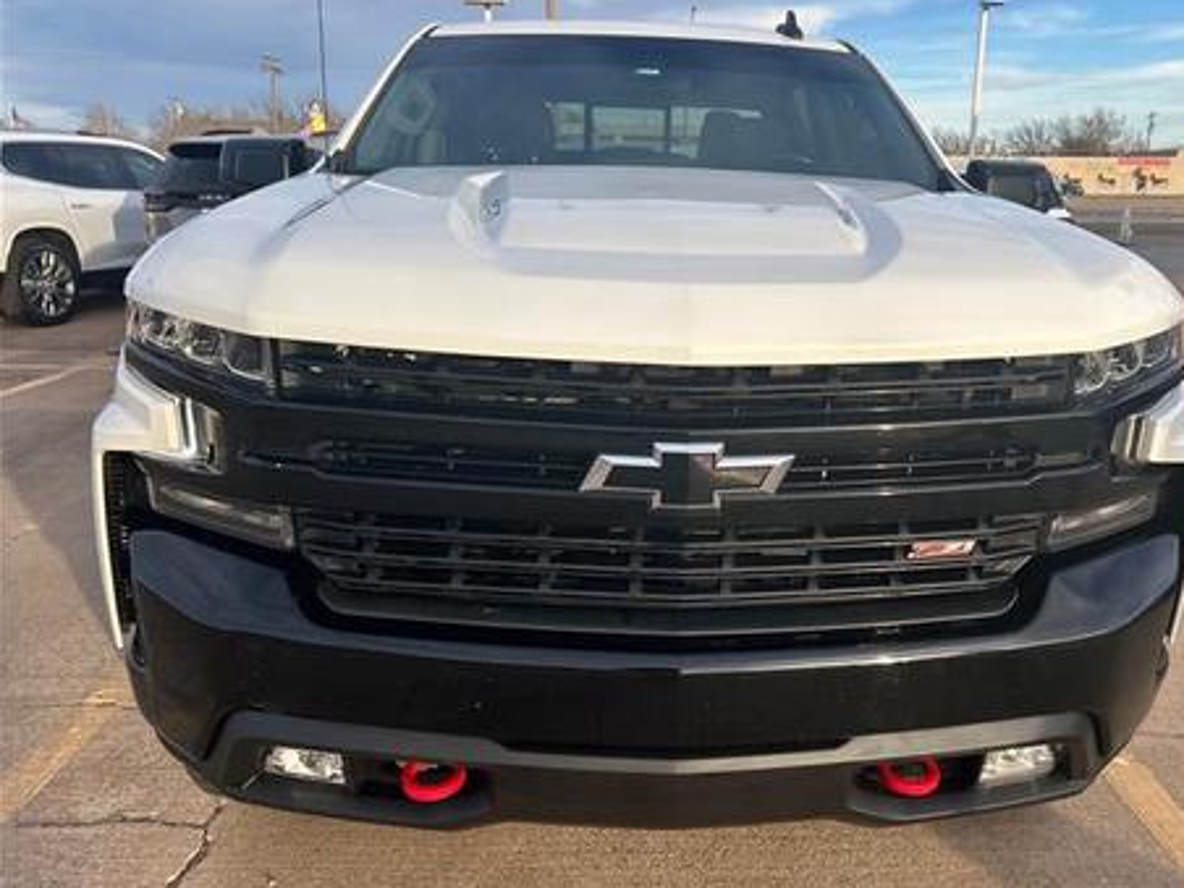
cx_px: 657
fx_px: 992
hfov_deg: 61.5
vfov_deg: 48.2
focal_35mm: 29
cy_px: 443
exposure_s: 1/1266
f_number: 1.5
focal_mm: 5.7
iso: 50
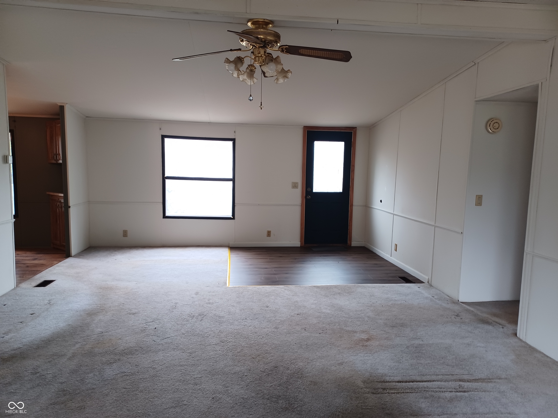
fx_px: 403
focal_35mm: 25
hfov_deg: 69.4
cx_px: 279
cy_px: 209
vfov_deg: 54.9
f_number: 1.8
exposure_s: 1/40
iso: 250
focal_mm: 4.6
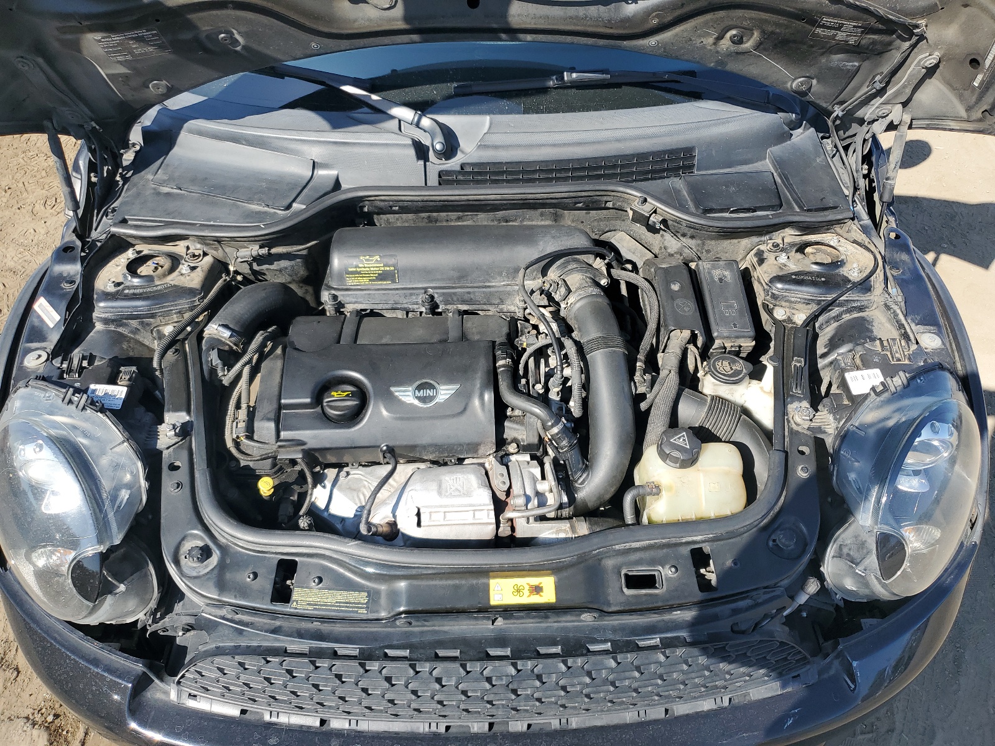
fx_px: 747
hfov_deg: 67.3
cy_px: 373
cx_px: 498
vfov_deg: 53.1
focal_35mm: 26
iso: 50
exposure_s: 1/1429
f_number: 1.5
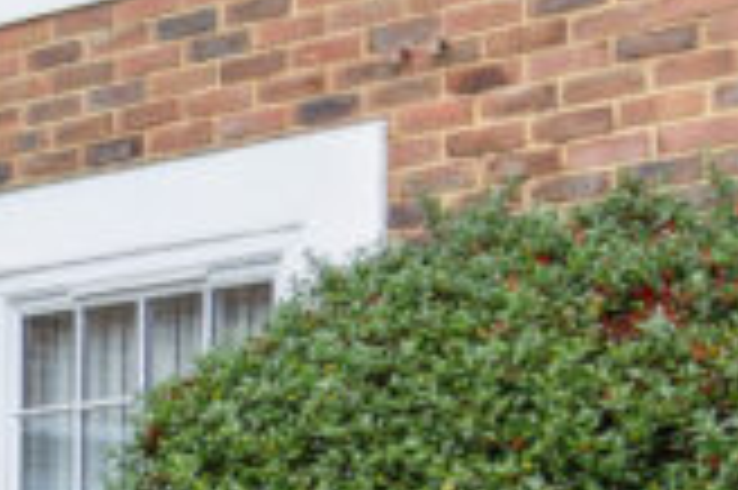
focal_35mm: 150
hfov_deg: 12.2
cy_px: 748
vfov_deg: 8.9
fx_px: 3072
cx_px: -729
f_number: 5.6
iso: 200
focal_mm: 24
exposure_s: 1/10
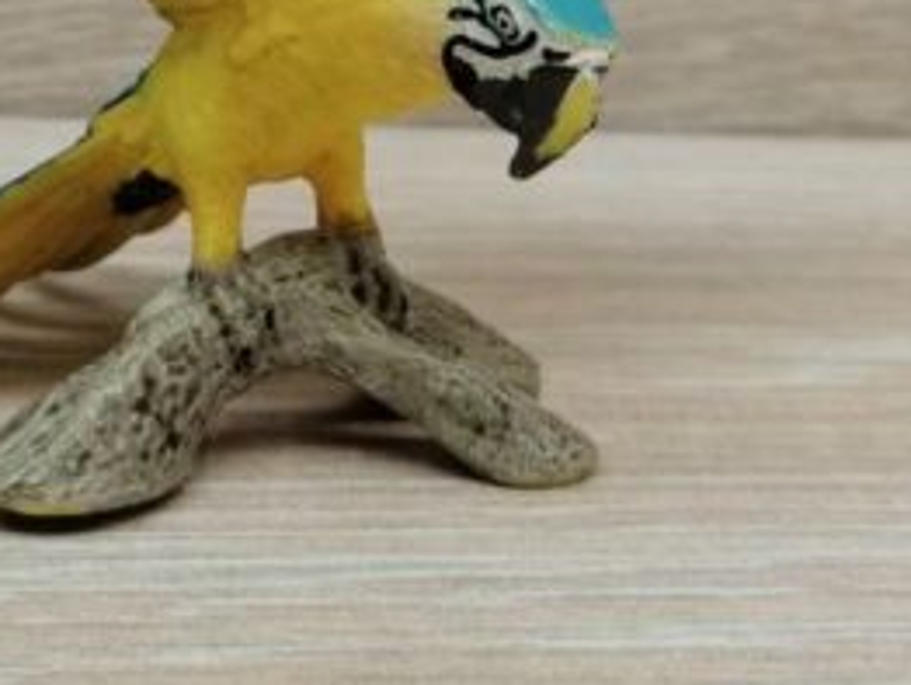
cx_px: 247
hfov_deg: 24.5
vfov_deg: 18.0
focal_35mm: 79
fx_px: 2081
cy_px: -80
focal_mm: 3.95
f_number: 1.8
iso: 50
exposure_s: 1/108
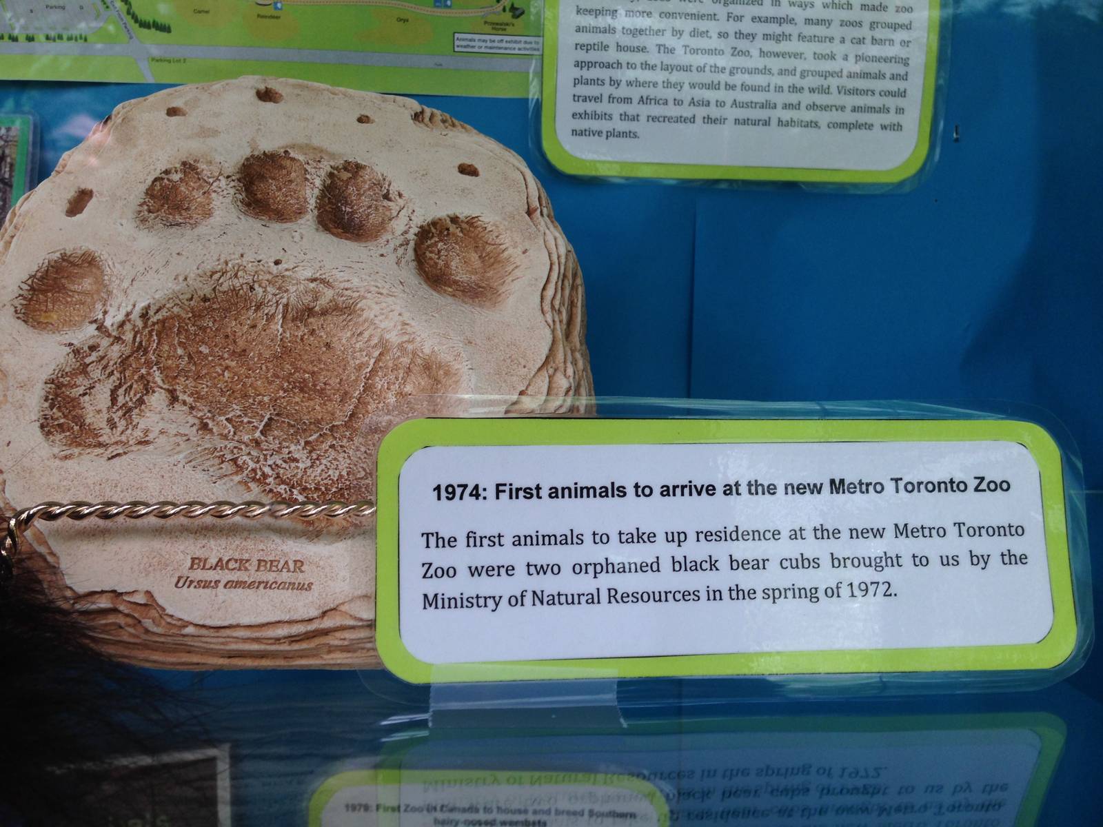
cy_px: 414
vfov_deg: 42.9
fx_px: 1052
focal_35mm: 33
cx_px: 552
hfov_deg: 55.4
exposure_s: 1/40
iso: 50
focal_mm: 4.12
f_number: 2.4
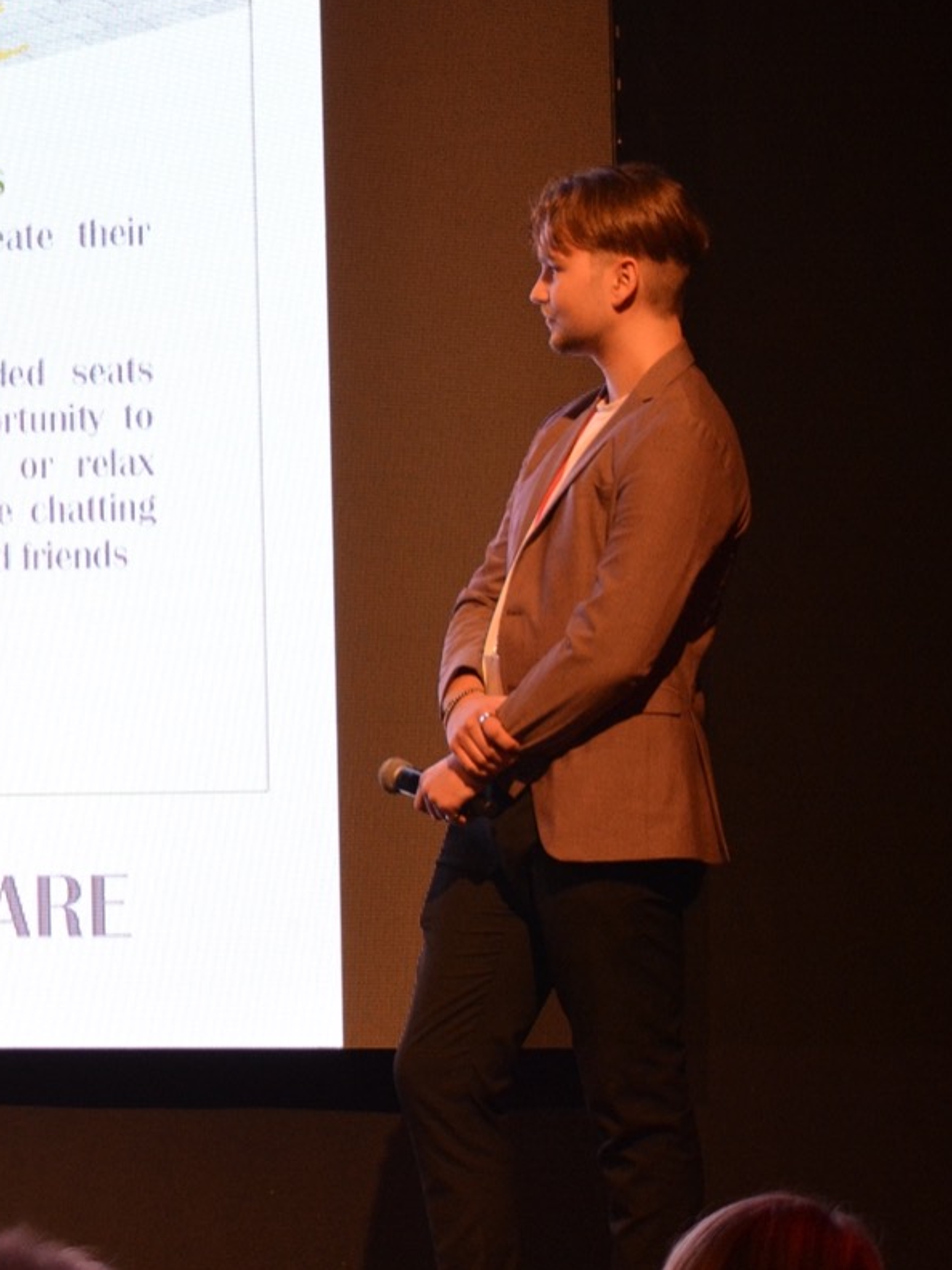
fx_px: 7342
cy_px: 613
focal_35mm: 200
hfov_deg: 7.3
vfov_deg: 9.9
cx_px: -569
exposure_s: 1/80
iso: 800
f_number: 4.5
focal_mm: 55
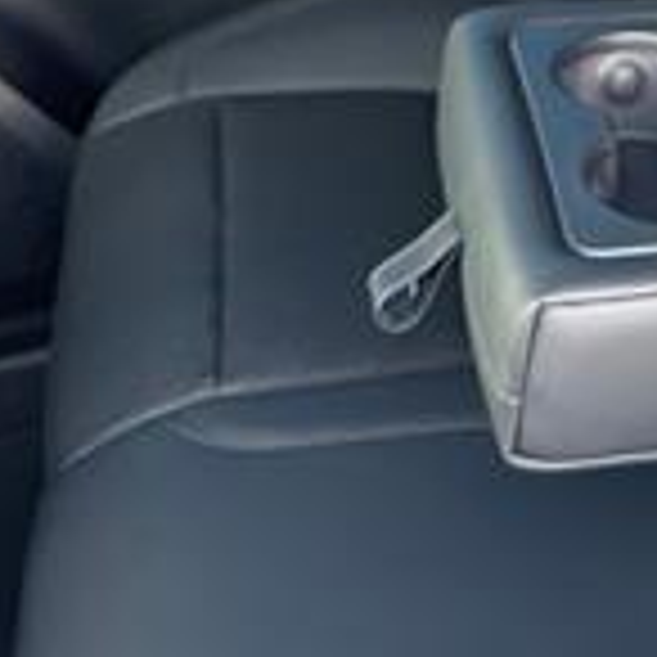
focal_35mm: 93
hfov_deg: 17.7
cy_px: -274
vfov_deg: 17.2
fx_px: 1997
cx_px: 814
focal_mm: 6.76
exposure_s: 1/108
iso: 200
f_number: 1.78
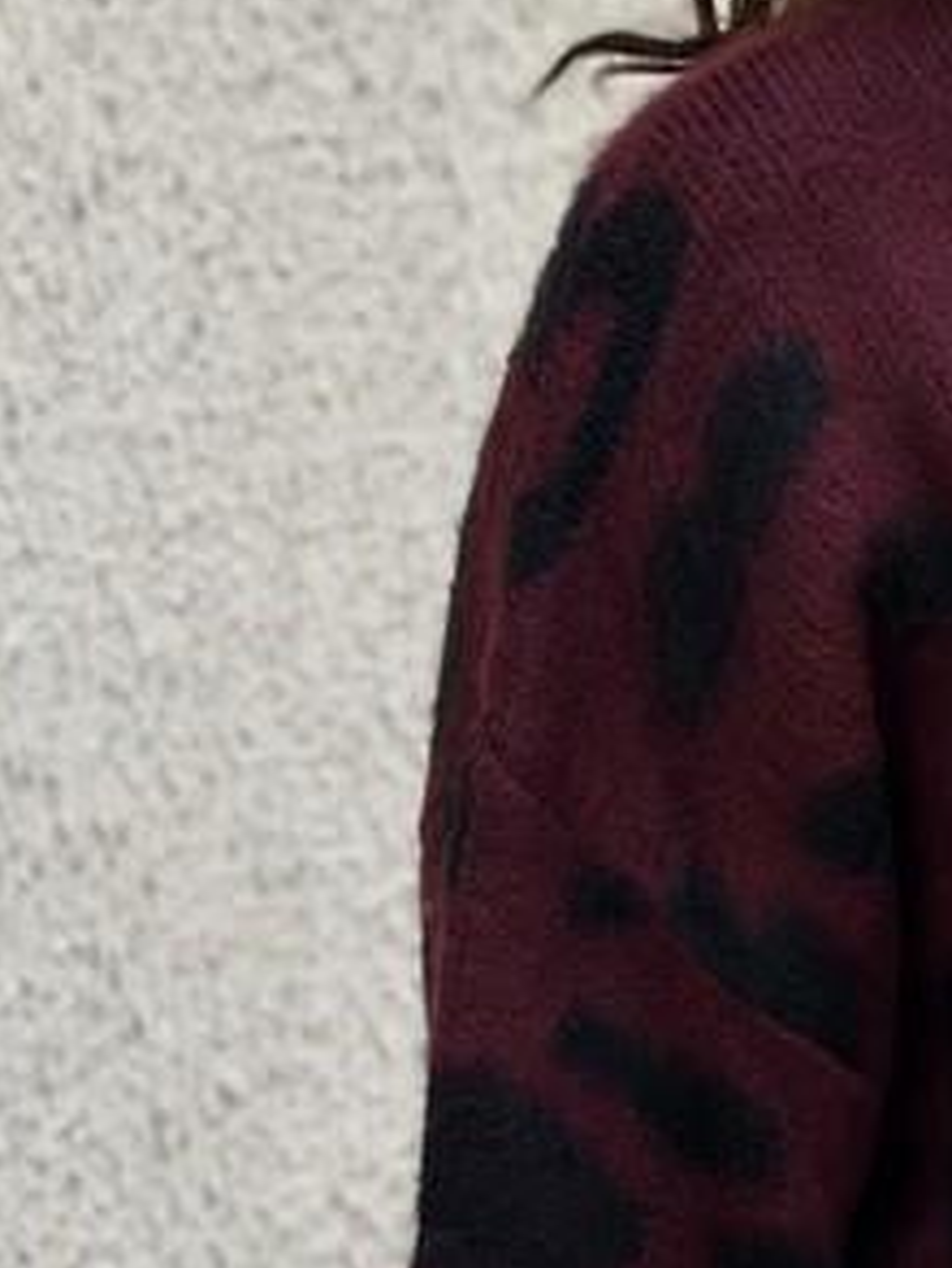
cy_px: 744
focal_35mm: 164
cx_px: 1441
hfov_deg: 8.8
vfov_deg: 12.0
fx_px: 6009
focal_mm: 6.86
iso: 80
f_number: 1.78
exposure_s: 1/250
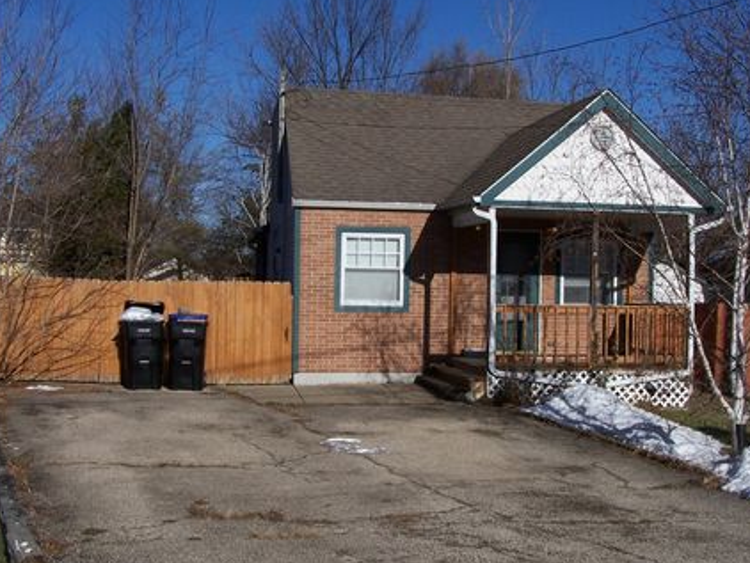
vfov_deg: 32.2
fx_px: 976
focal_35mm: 45
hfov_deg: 42.0
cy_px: 276
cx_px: 395
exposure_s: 1/1000
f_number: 5.6
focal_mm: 6.3
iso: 80
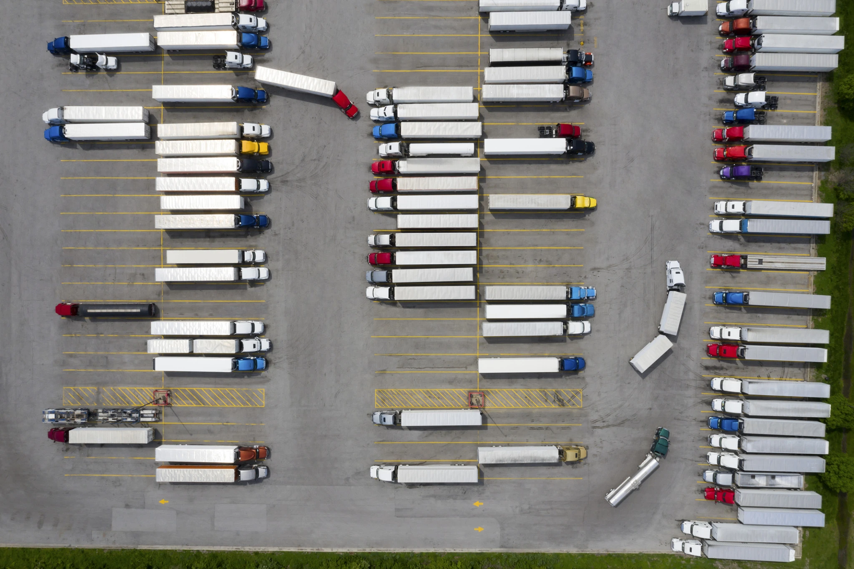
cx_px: 427
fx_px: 664
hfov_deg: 65.5
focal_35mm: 28
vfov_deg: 46.4
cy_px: 284
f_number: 11
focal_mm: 10.26
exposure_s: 1/200
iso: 100
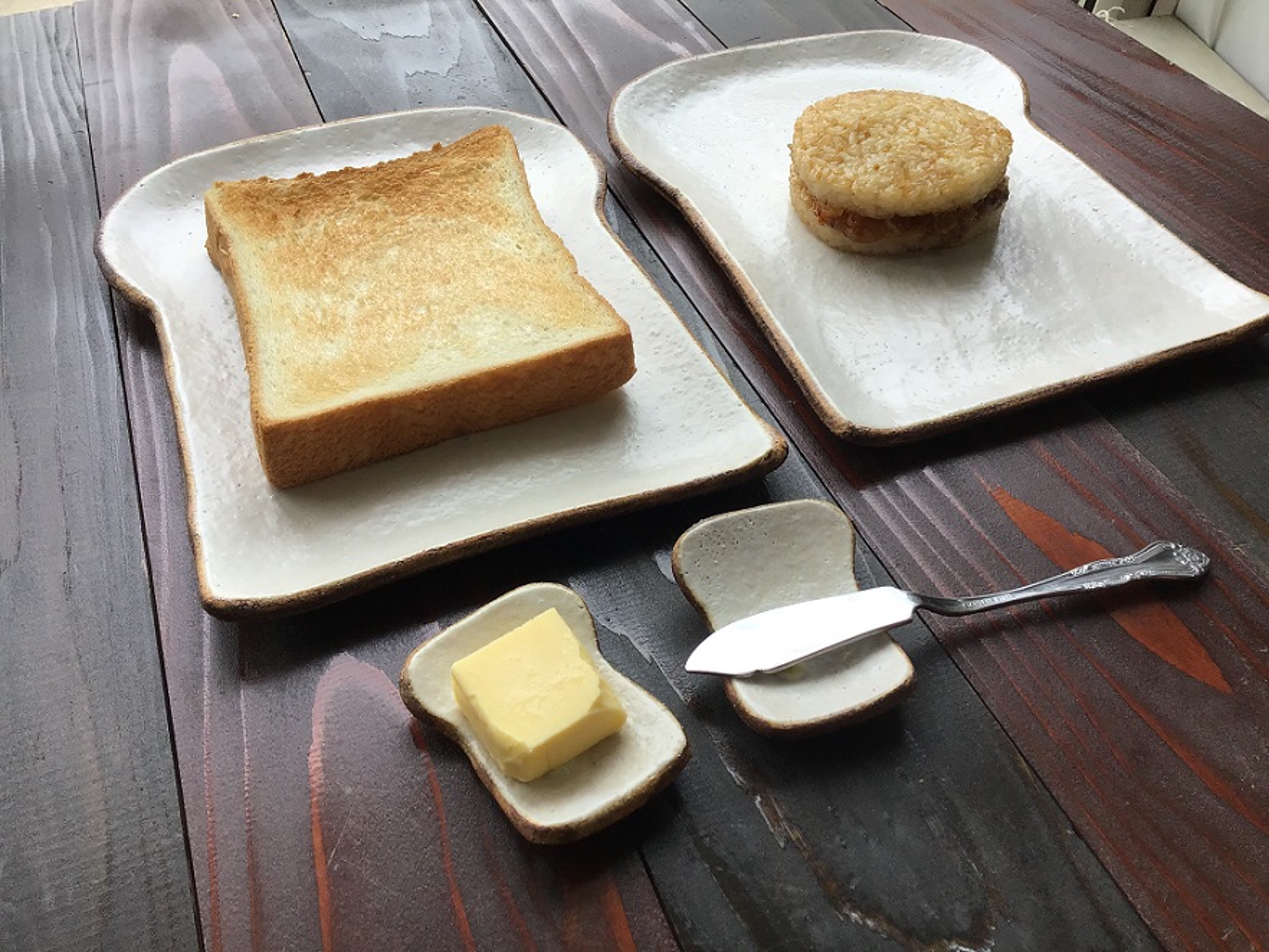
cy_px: 476
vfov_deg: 45.5
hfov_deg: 58.3
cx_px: 634
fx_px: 1137
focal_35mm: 31
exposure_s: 1/120
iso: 32
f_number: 2.4
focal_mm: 3.3
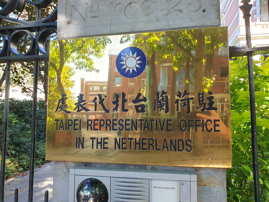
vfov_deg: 53.1
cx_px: 134
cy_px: 101
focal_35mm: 26
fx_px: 202
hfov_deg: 67.3
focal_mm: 4.3
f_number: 2.4
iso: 50
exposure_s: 1/64
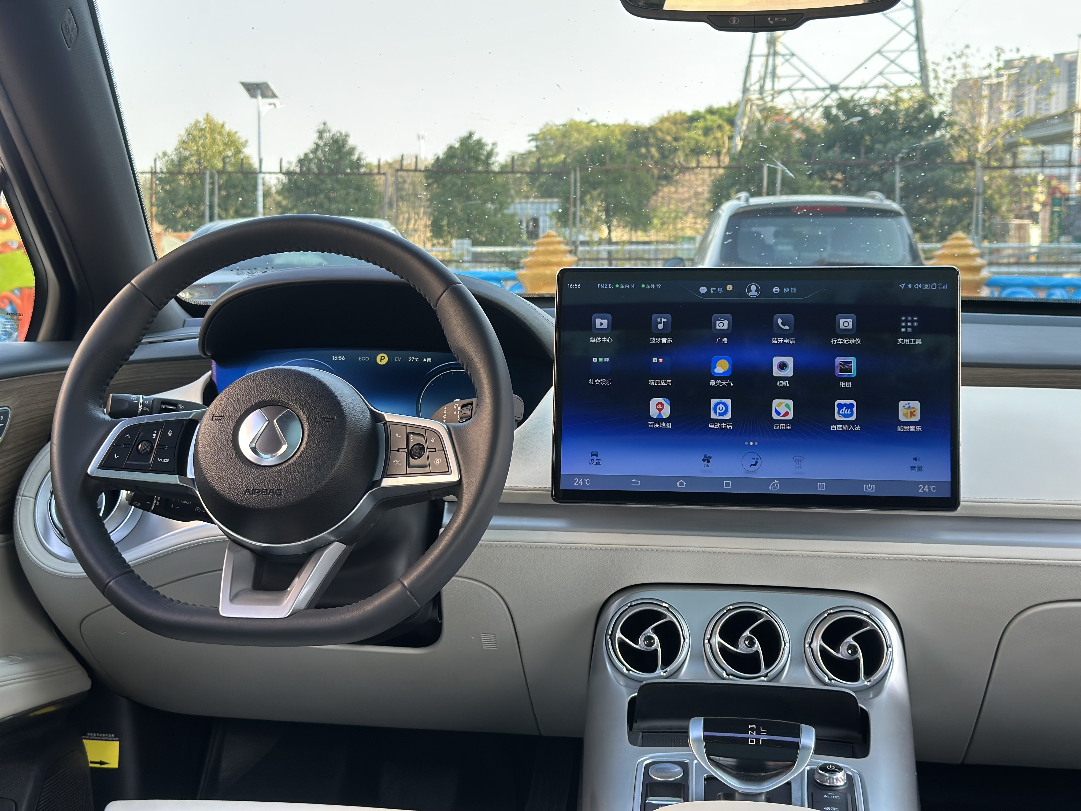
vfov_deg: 30.3
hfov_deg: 39.7
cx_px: 540
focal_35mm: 48
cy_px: 406
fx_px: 1499
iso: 80
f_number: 1.78
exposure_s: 1/252
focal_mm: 6.86
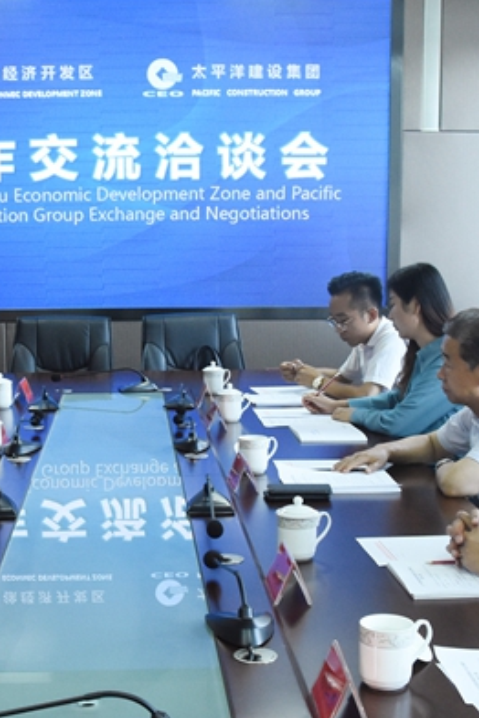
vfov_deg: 35.9
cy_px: 470
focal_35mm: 55
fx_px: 1098
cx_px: 159
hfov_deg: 24.5
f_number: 5.6
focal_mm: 18
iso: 2000
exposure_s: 1/125
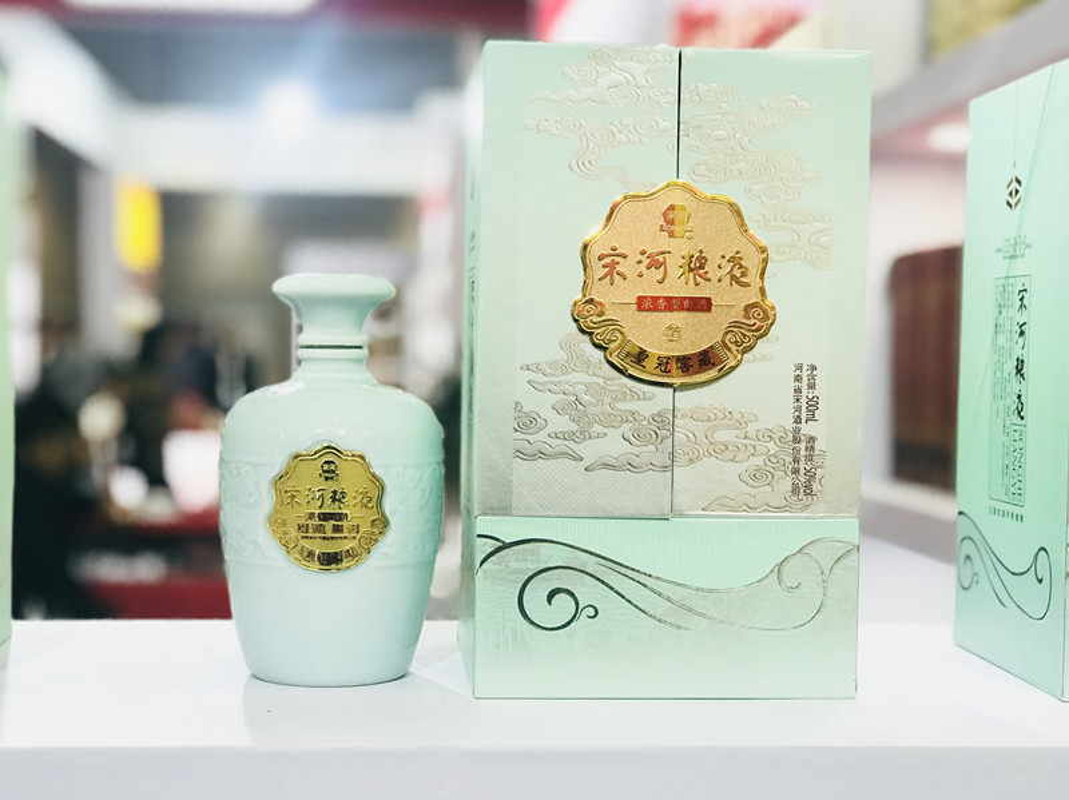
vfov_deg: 25.6
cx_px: 534
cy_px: 400
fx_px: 1759
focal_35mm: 57
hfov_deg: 33.8
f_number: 2.8
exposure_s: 1/50
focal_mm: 6.6
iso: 80
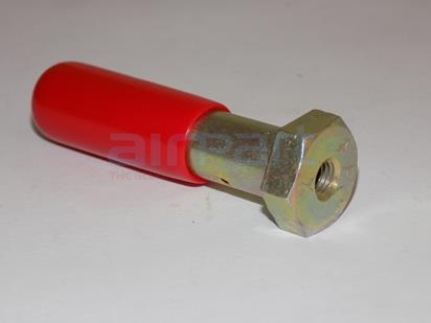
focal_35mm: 118
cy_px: 162
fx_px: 1469
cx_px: 216
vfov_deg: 12.6
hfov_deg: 16.7
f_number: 4.8
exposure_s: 1/30
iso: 200
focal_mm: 20.9
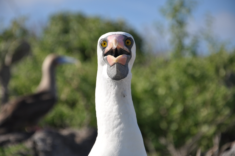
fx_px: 1027
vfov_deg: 8.7
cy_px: 78
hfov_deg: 13.1
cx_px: 118
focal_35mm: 158
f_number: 5.6
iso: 200
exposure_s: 1/800
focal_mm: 105
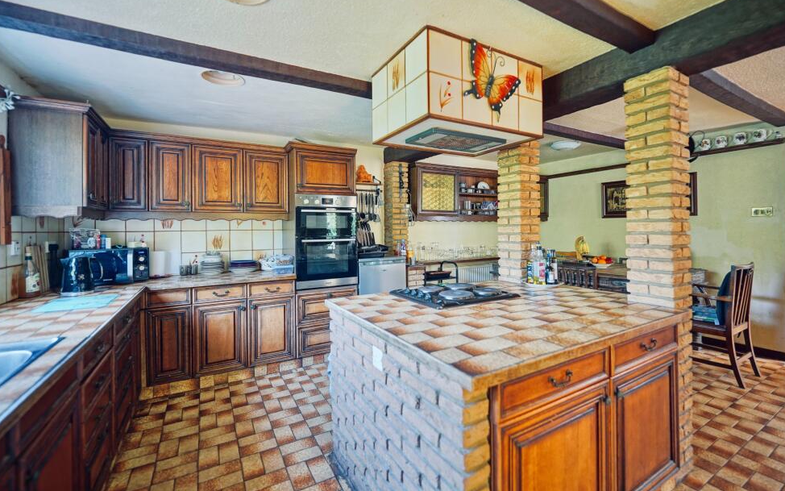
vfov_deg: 74.7
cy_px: 226
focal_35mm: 15
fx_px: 321
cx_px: 405
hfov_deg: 101.4
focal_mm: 14
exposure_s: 1/25
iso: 125
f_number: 1.8
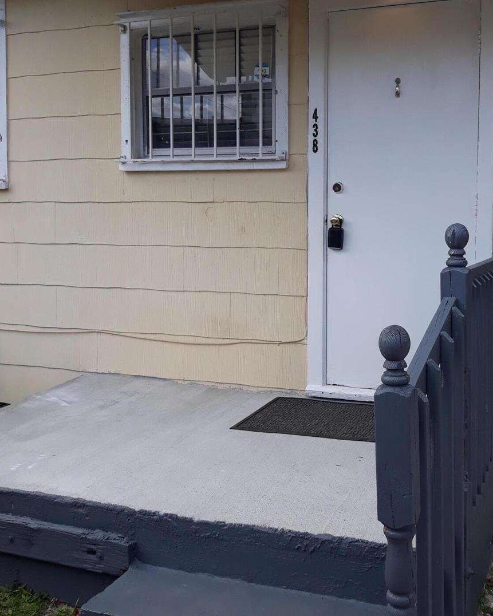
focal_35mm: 39
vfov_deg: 46.7
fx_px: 711
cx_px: 317
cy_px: 268
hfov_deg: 37.9
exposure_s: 1/653
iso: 40
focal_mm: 3.7
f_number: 1.7
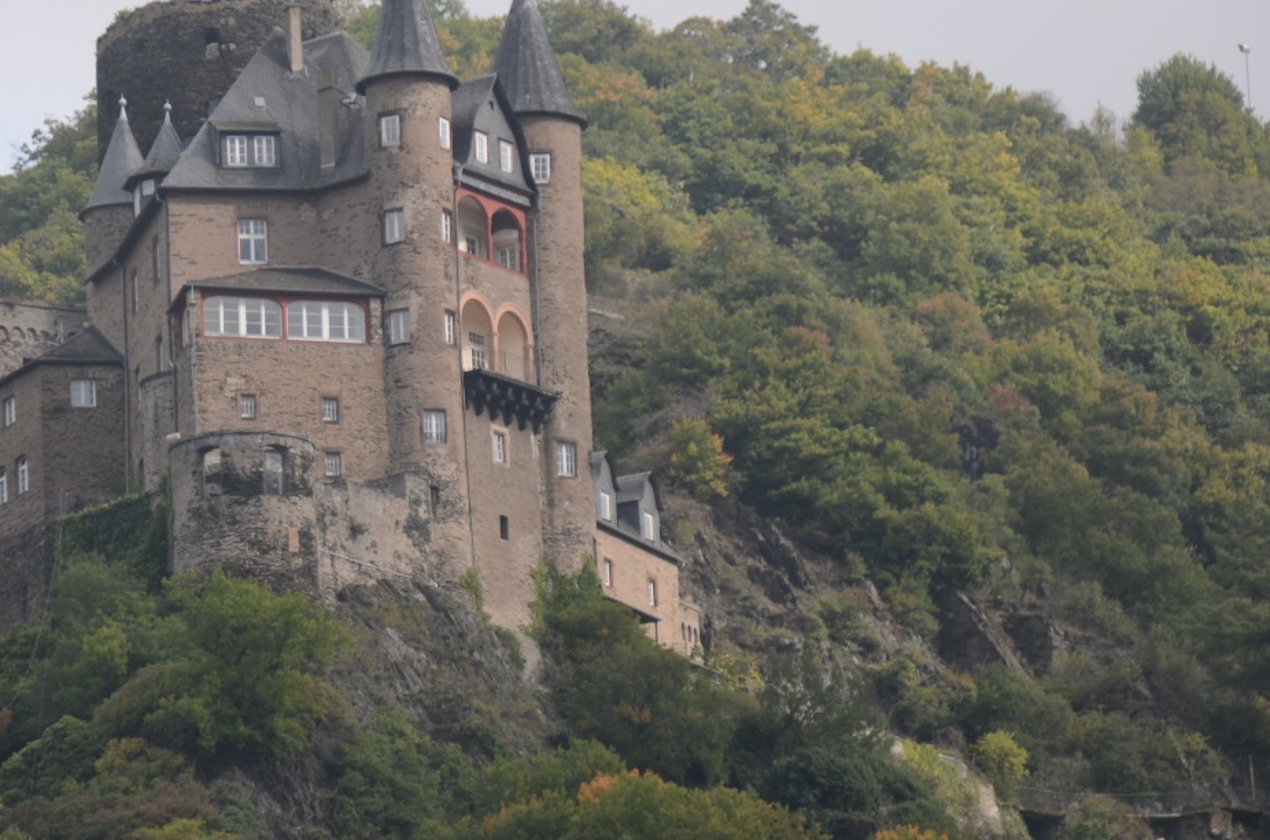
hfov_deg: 8.1
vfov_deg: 5.4
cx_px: 230
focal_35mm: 254
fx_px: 8941
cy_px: 365
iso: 100
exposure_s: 1/250
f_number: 5.6
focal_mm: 98
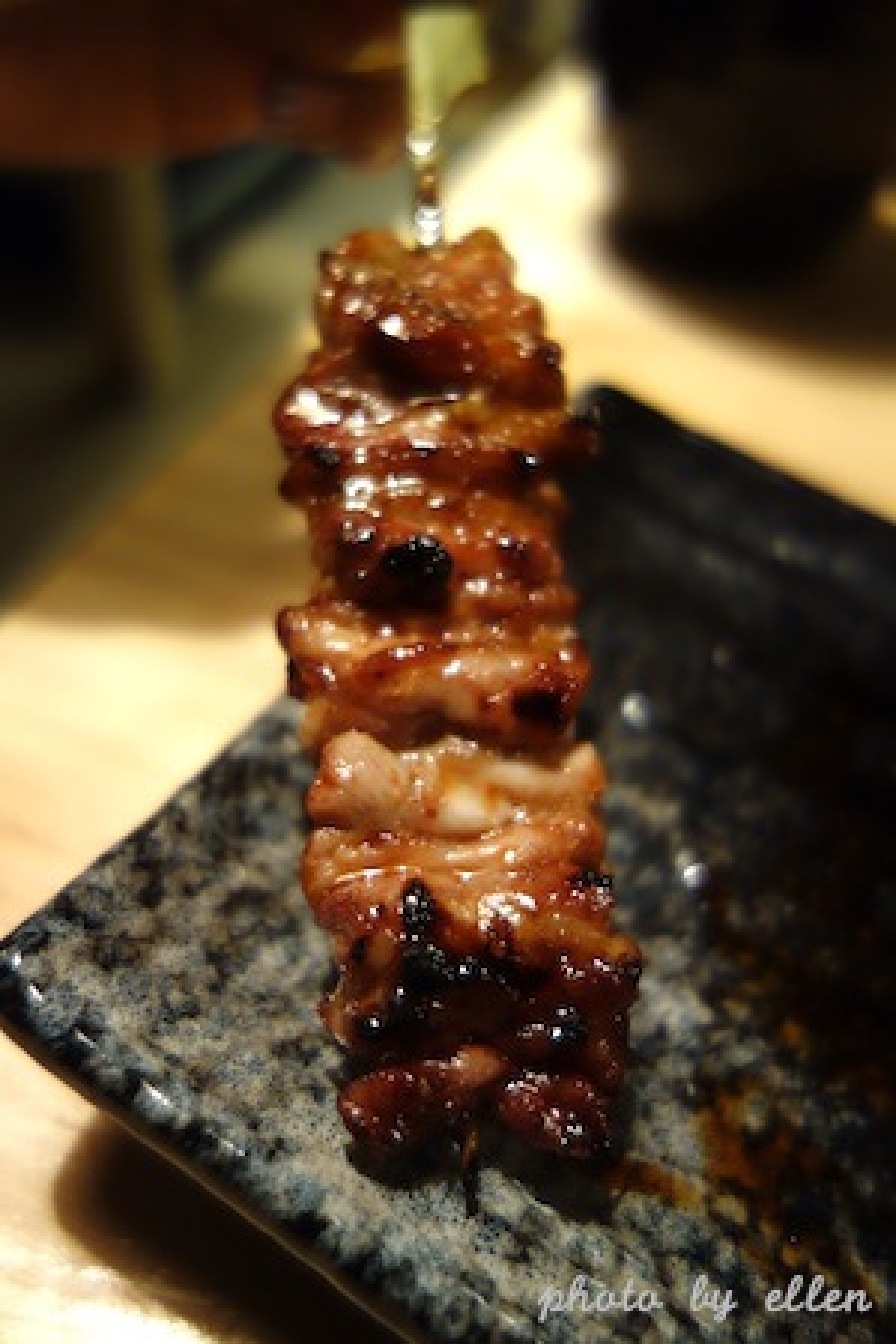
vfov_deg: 65.5
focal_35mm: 28
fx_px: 1045
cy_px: 672
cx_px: 448
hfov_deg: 46.4
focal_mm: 10.4
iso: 800
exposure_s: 1/30
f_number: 1.8
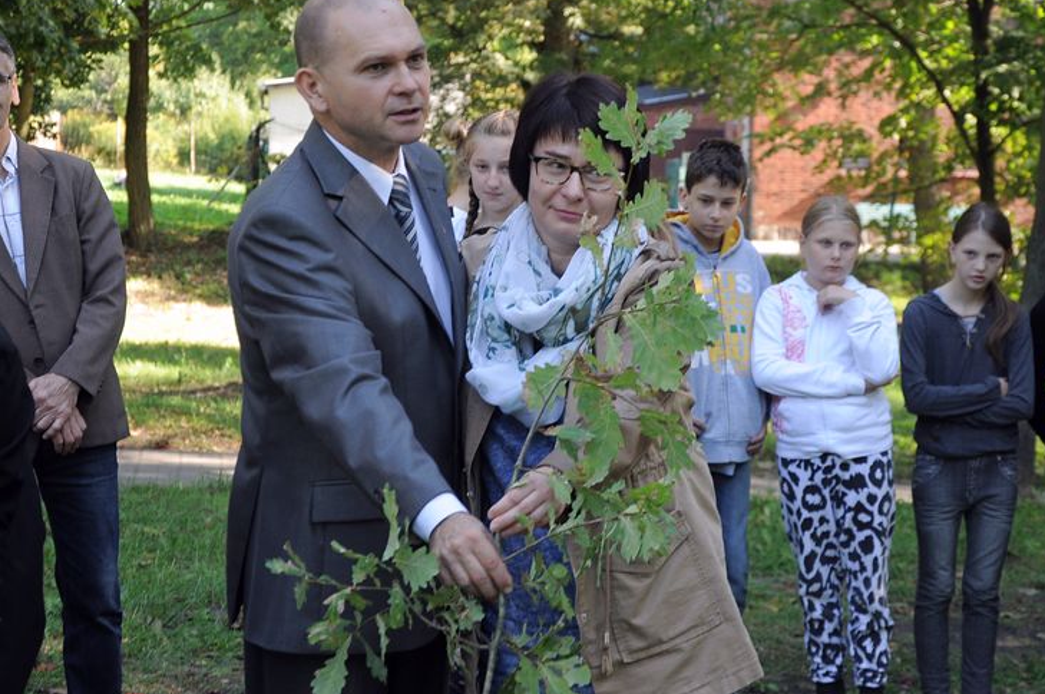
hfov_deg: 22.4
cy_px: 319
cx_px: 539
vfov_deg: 15.0
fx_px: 2638
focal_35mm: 91
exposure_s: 1/125
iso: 400
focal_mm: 52
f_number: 5.6
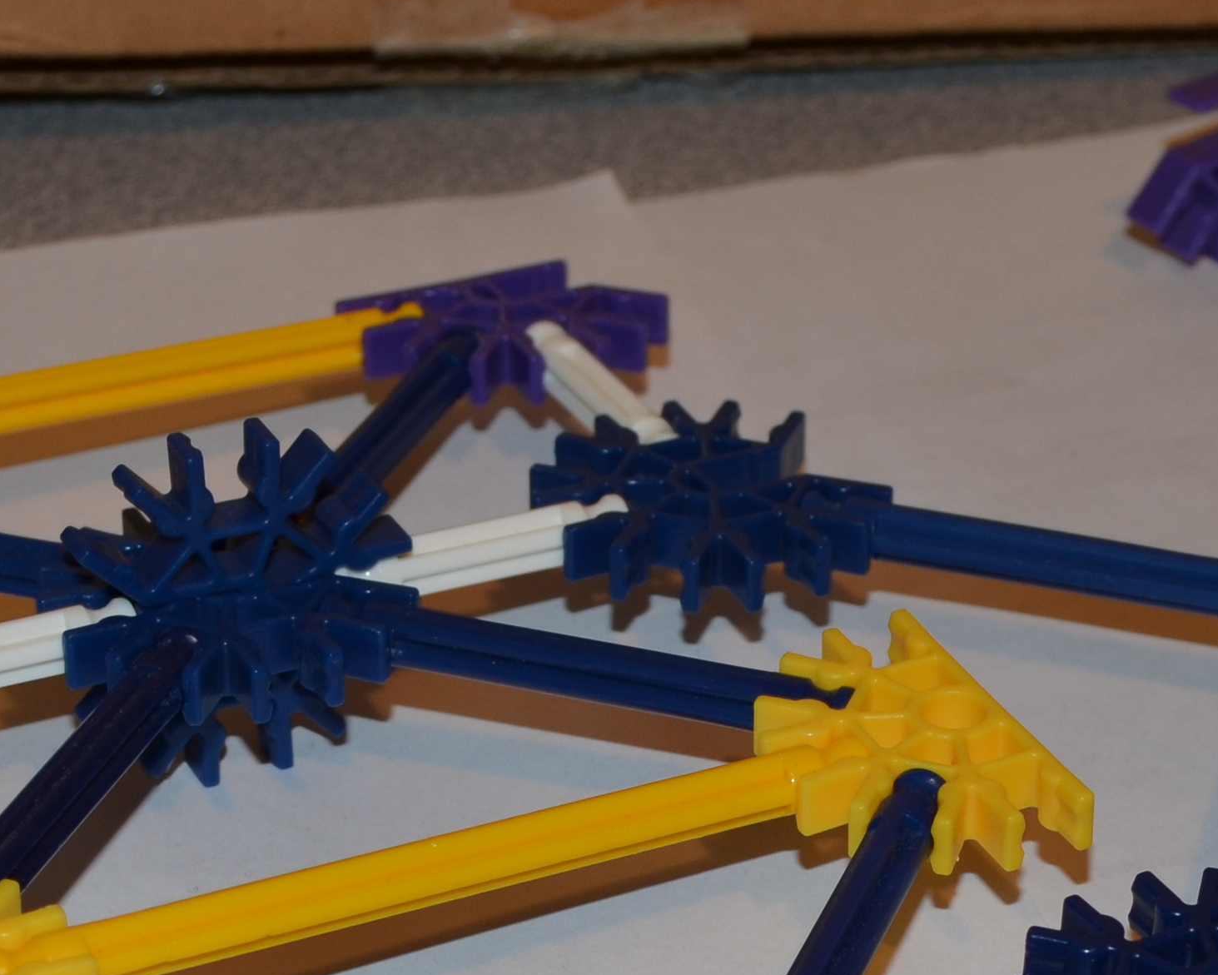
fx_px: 4435
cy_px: 939
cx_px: 798
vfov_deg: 12.4
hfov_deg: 15.6
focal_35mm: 123
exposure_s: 1/30
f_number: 5.6
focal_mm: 26
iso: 200
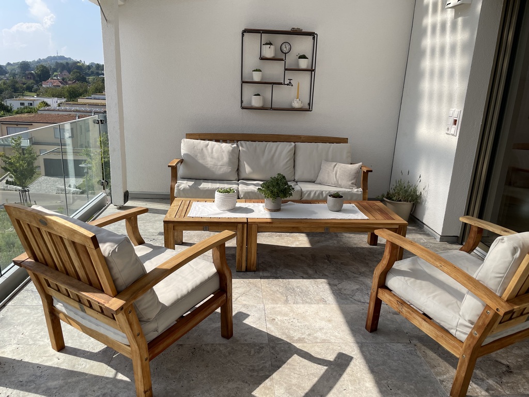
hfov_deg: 67.3
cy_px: 198
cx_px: 264
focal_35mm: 26
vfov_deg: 53.1
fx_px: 397
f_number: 1.6
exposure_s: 1/3731
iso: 32
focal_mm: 4.2
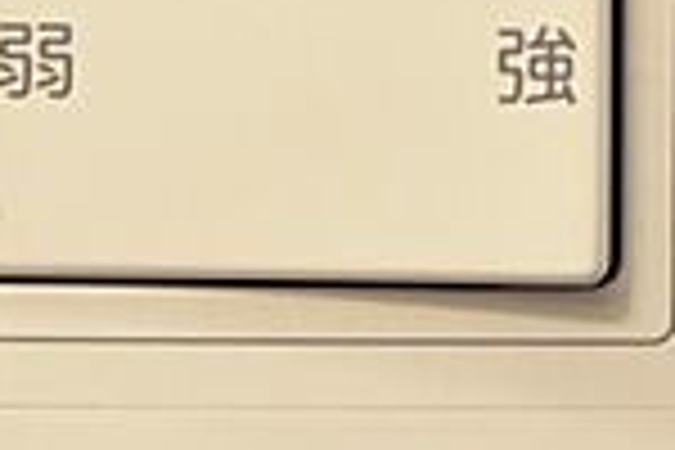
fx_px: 2887
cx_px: 270
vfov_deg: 8.7
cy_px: -261
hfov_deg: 13.3
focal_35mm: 154
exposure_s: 1/40
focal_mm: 24
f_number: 4.5
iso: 200
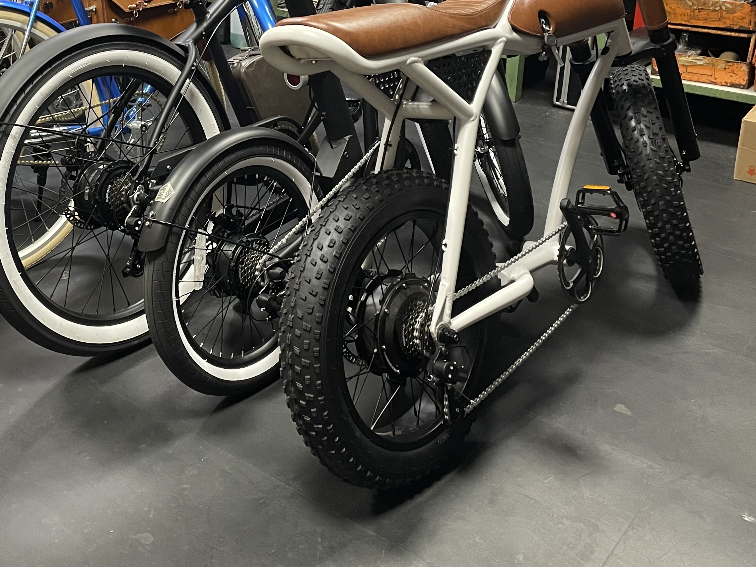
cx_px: 213
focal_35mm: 46
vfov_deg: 30.7
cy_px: 105
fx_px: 1005
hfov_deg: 40.4
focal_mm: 4.2
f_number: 1.6
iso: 400
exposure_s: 1/33
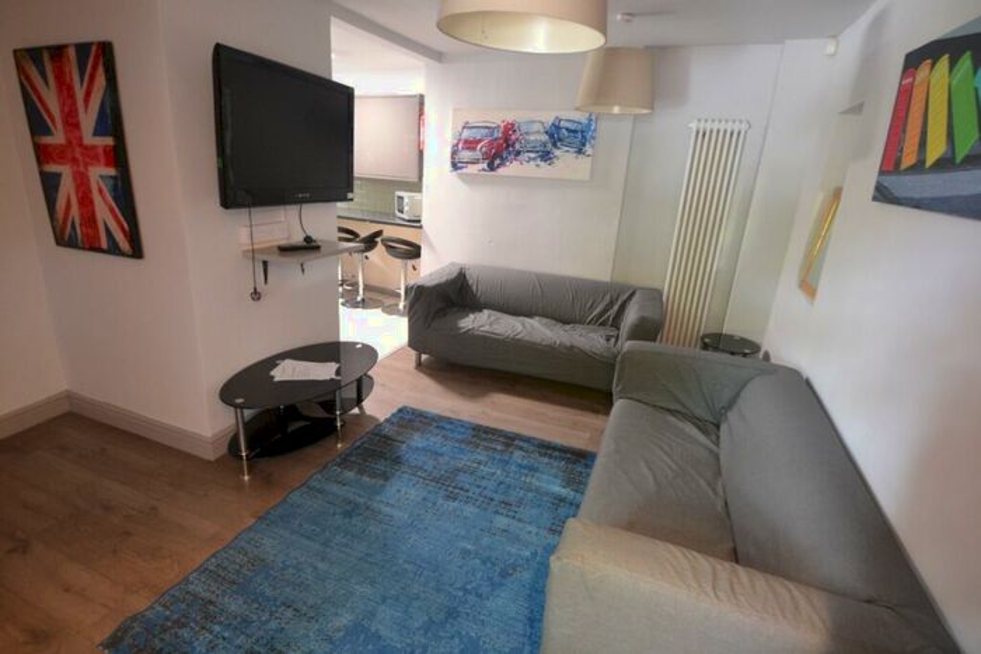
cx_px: 490
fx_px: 470
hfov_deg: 92.4
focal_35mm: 17
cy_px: 327
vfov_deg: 69.7
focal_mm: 11.5
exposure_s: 1/5
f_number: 3.5
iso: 800
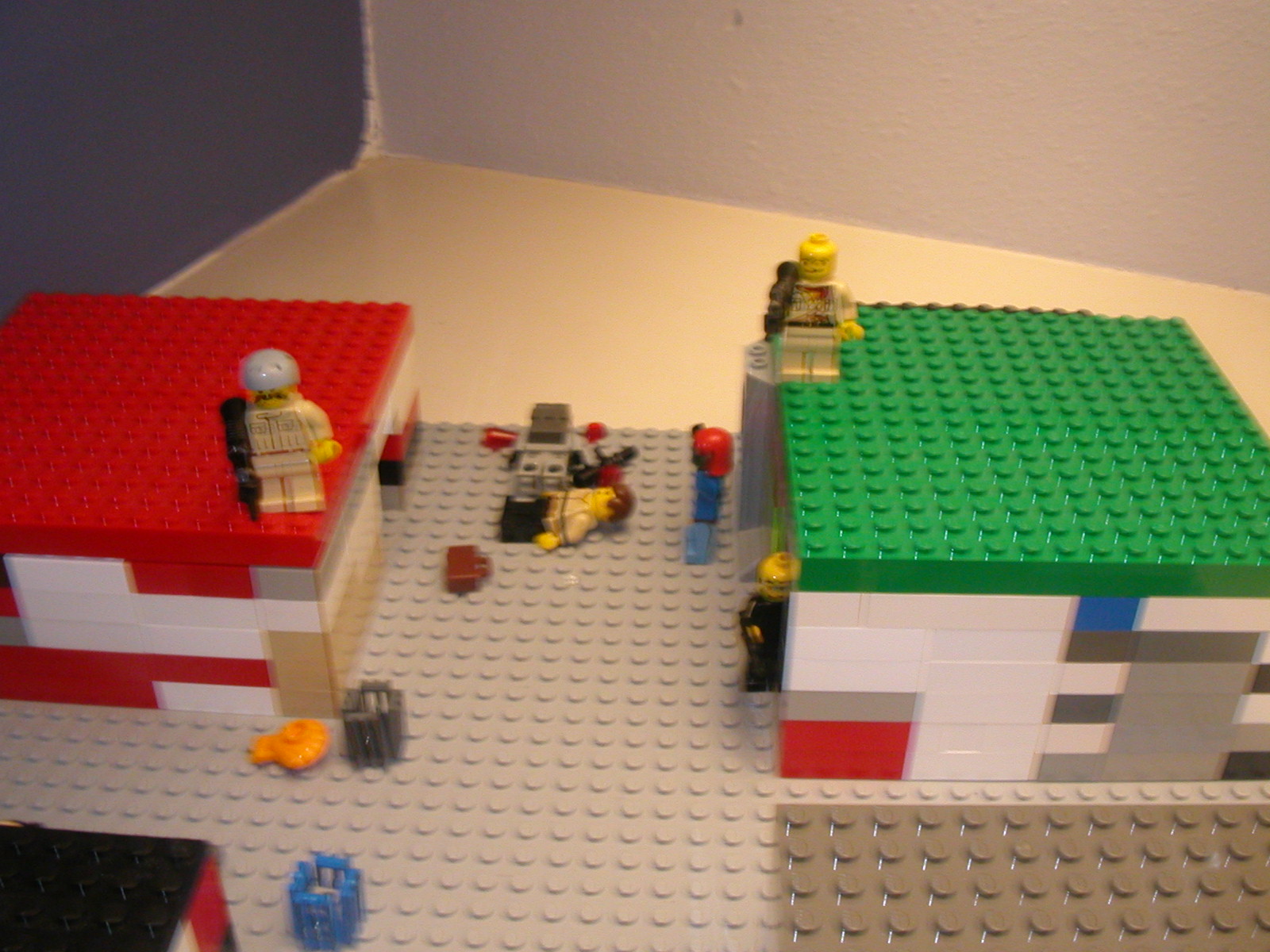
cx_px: 635
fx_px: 1357
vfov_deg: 38.7
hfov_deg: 50.1
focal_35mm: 37
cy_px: 476
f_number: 4.5
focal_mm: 5.6
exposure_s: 1/6.9
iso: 200
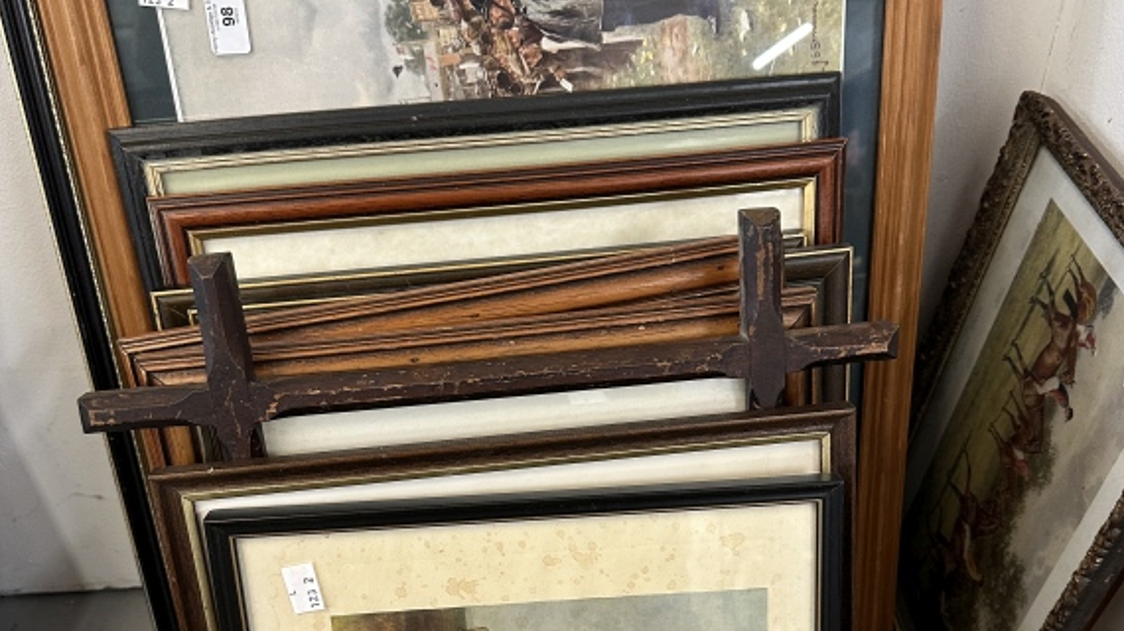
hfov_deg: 54.0
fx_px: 1102
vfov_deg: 31.2
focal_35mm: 37
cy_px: 495
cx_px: 593
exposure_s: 1/50
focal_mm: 6.86
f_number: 1.78
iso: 250
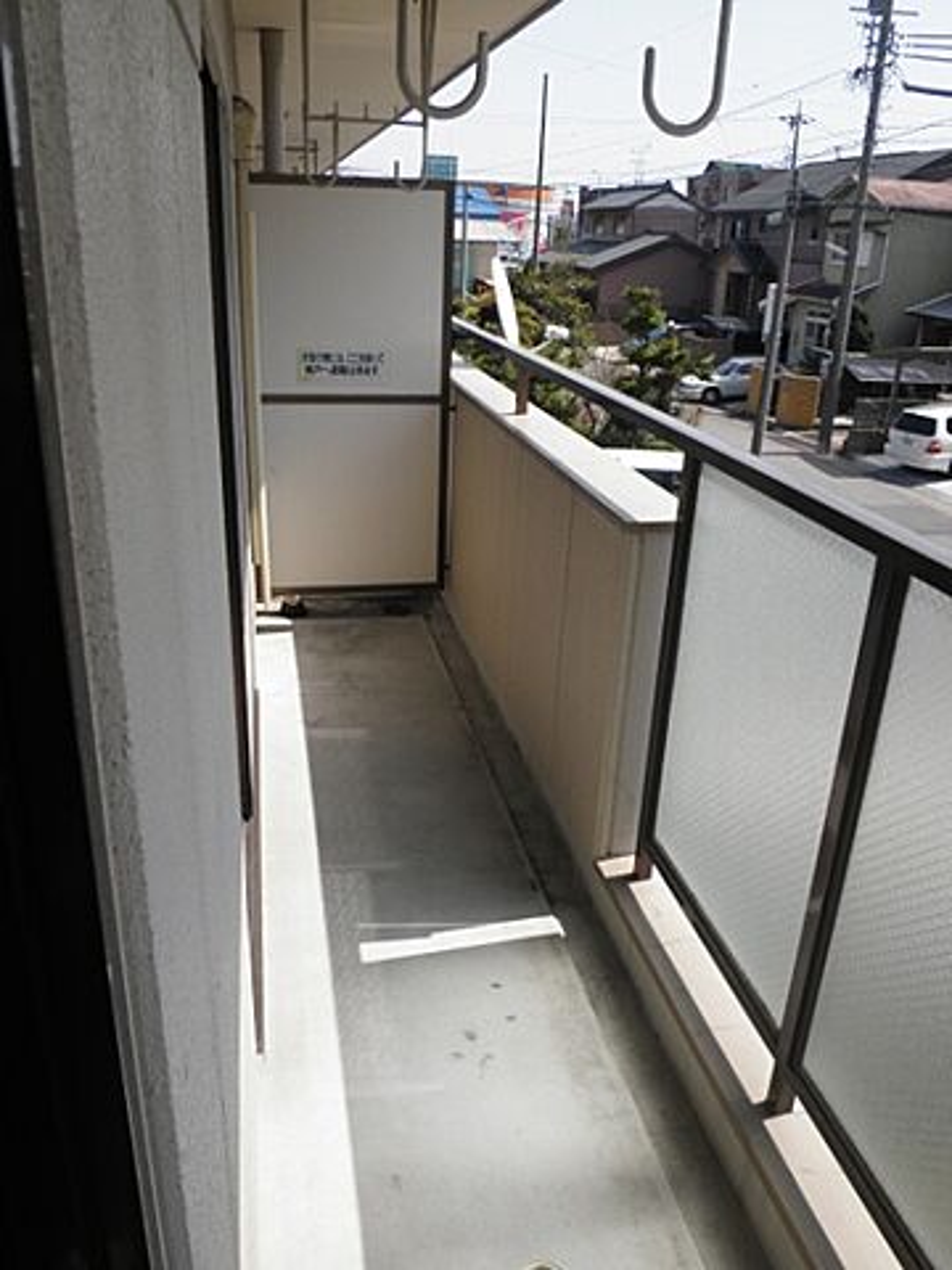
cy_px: 635
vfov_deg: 67.3
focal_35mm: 26
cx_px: 476
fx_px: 953
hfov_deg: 53.1
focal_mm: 4.7
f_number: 7.9
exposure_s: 1/125
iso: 64
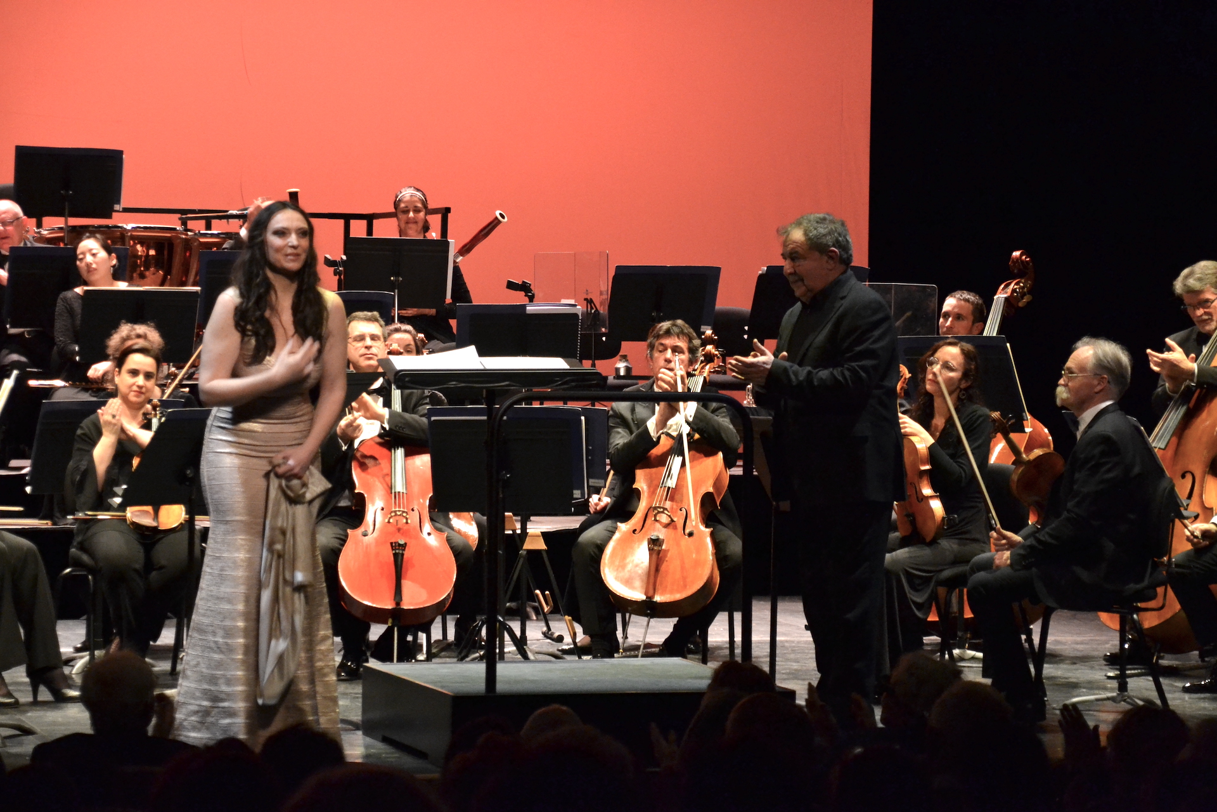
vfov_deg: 12.2
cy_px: 406
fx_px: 3803
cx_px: 608
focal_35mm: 112
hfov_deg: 18.2
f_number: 5.3
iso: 2200
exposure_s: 1/60
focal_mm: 75
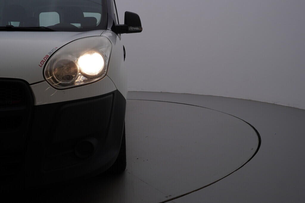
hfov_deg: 53.1
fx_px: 305
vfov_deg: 36.9
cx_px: 152
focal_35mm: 36
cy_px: 102
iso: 125
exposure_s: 1/200
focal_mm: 24
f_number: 6.3
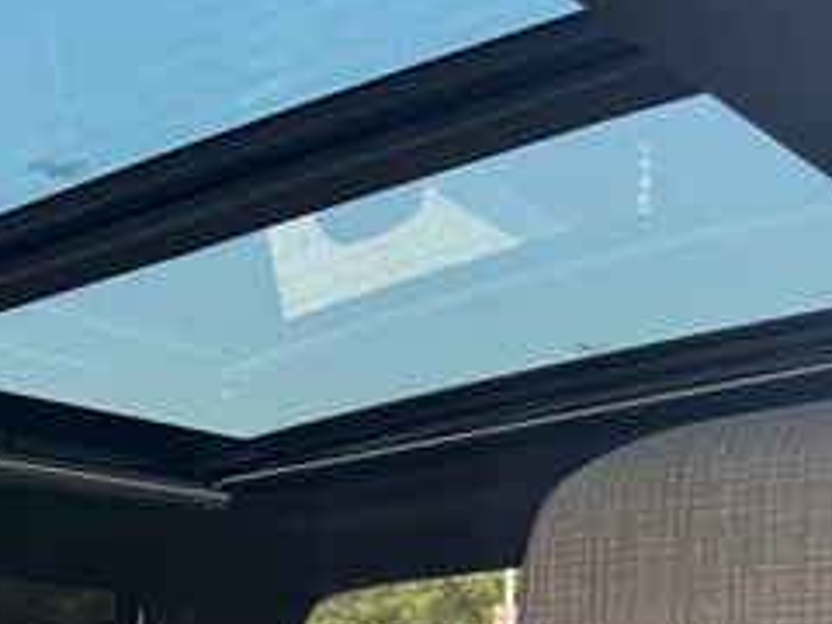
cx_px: 166
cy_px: 815
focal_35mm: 64
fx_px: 1538
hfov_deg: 29.6
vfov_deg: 20.8
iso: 80
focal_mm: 6.76
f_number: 1.78
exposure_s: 1/419
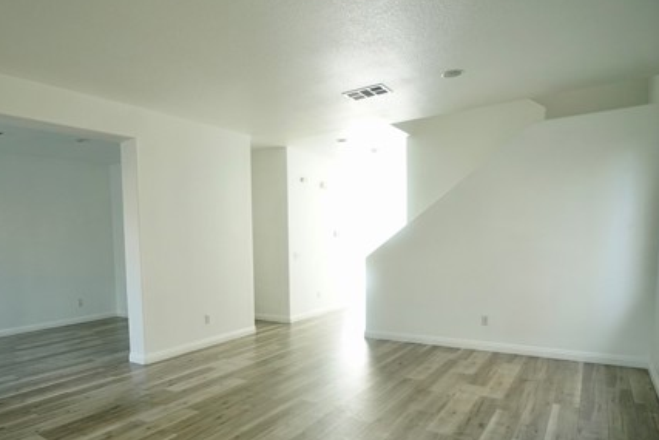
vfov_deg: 52.4
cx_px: 228
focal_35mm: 24
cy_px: 285
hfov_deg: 71.9
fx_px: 439
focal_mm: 16
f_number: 4
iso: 640
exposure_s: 1/60
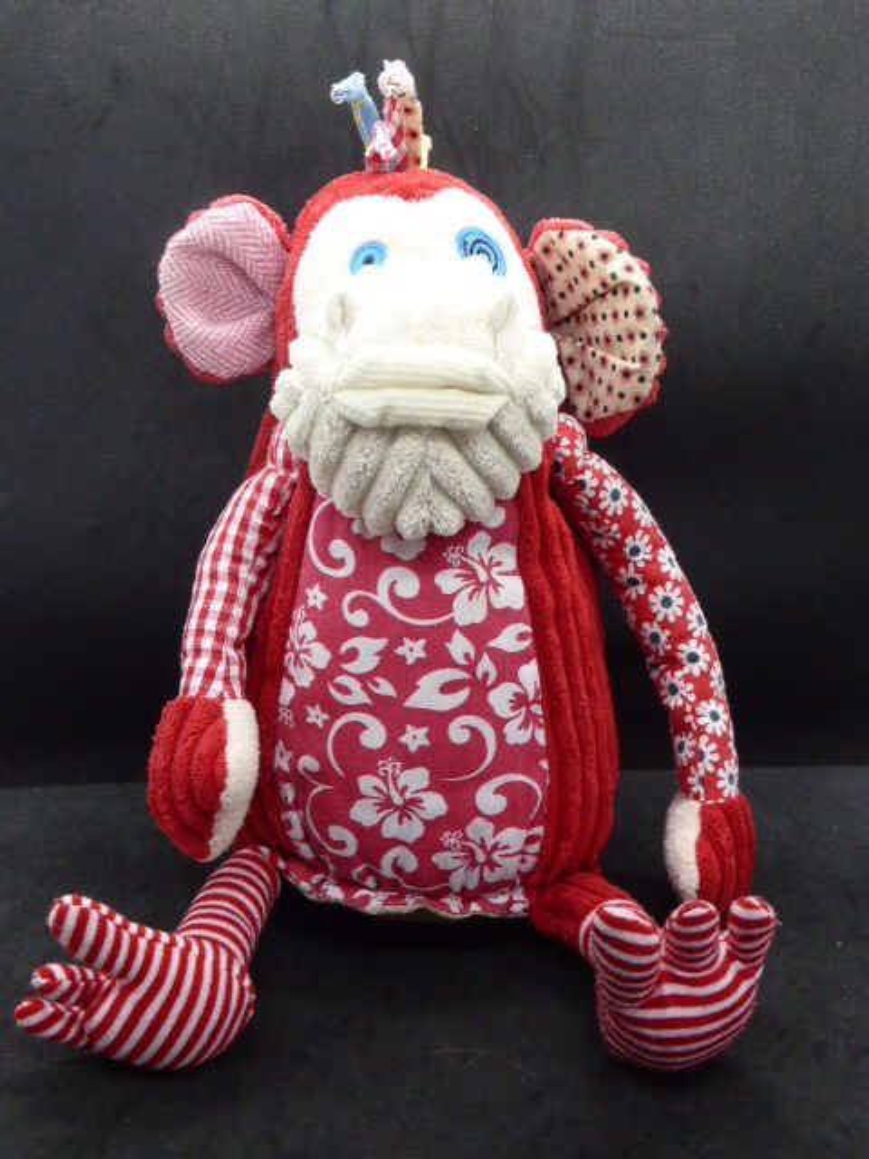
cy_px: 580
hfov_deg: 31.5
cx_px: 434
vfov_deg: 41.2
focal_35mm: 46
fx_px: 1540
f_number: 4.1
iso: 400
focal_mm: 7.9
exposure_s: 1/50
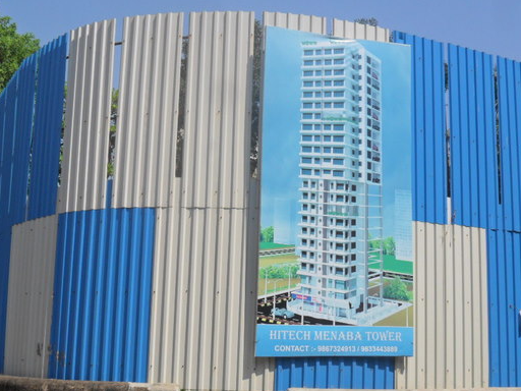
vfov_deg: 26.5
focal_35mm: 55
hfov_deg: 34.9
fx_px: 828
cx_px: 238
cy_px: 218
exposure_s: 1/1000
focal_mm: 7.8
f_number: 4.5
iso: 100
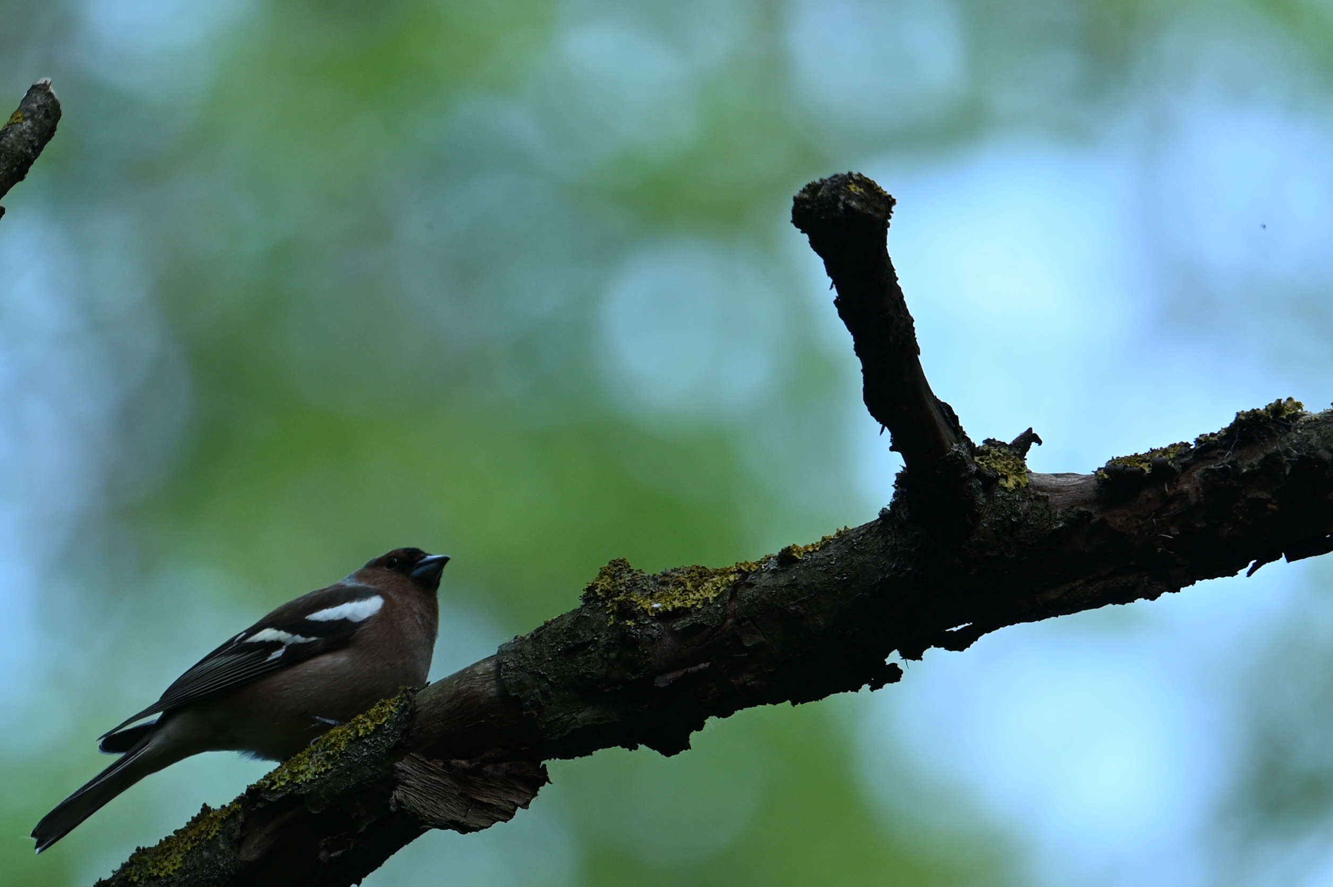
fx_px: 44736
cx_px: 536
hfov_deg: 1.7
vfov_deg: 1.1
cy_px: 703
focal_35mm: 1209
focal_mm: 500
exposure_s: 1/100
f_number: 6.7
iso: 220
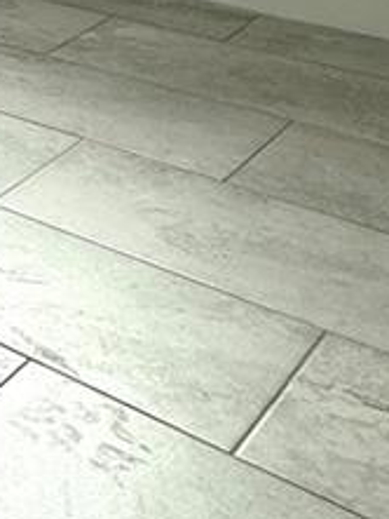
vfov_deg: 22.5
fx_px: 1138
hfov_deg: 13.7
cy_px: -181
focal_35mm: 76
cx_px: -553
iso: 64
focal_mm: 2.22
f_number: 2.2
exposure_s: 1/99
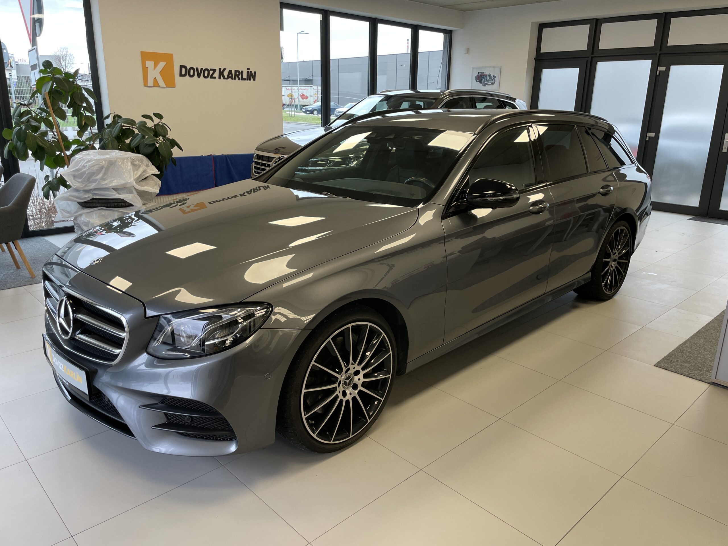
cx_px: 364
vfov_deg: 53.1
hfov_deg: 67.3
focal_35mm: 26
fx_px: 547
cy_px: 273
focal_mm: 4.2
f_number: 1.6
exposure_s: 1/100
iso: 80
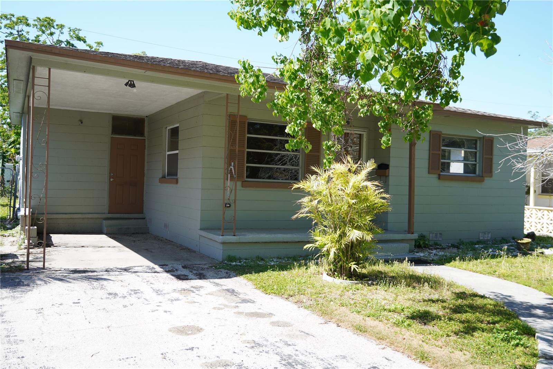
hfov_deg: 57.2
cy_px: 184
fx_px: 507
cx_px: 276
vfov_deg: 40.0
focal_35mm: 33
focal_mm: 22
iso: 100
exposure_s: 1/320
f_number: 4
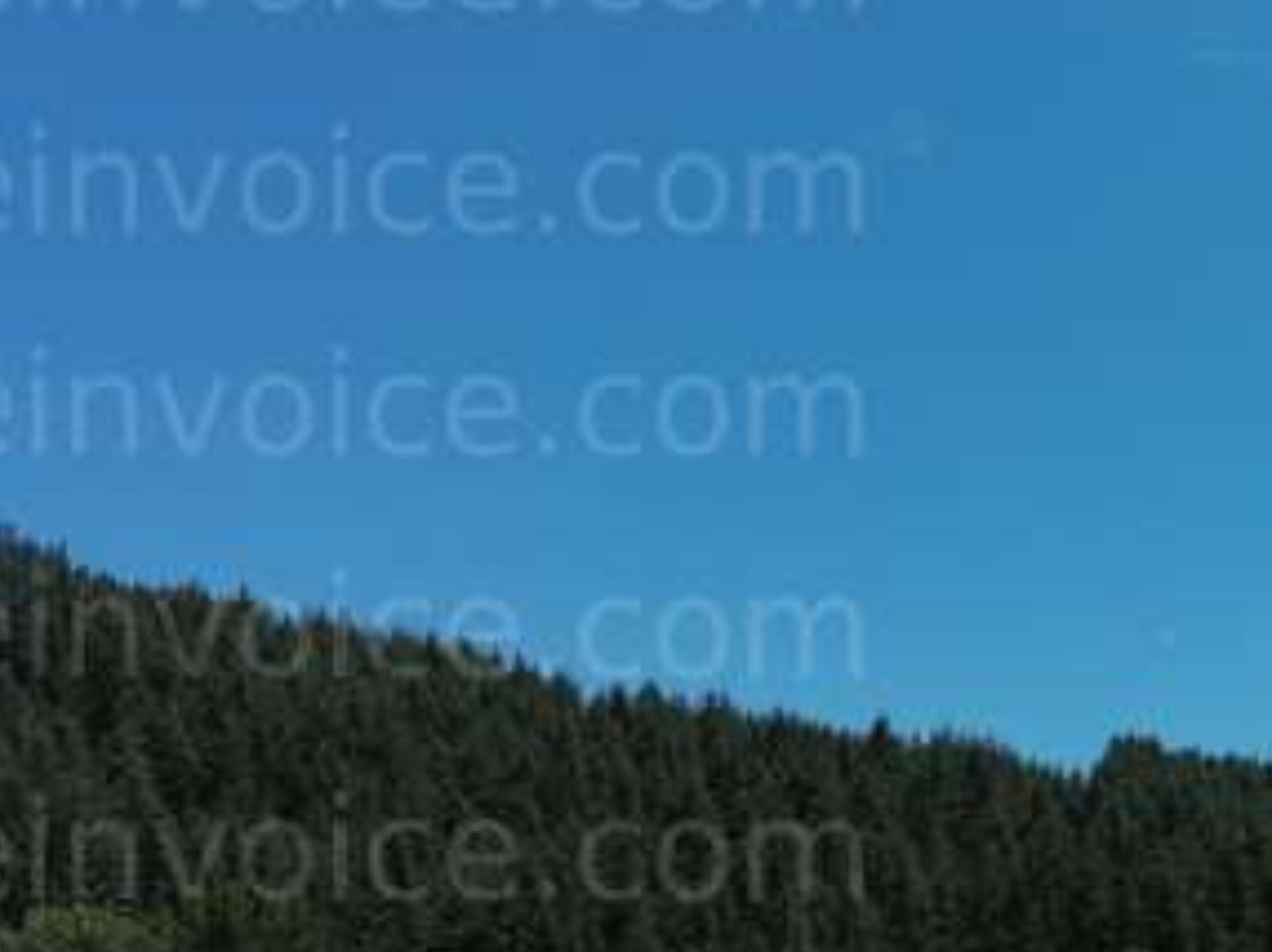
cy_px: 1090
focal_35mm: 58
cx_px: 1210
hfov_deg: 31.3
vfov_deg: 23.4
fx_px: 2129
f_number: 1.9
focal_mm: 6.67
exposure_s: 1/5376
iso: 115
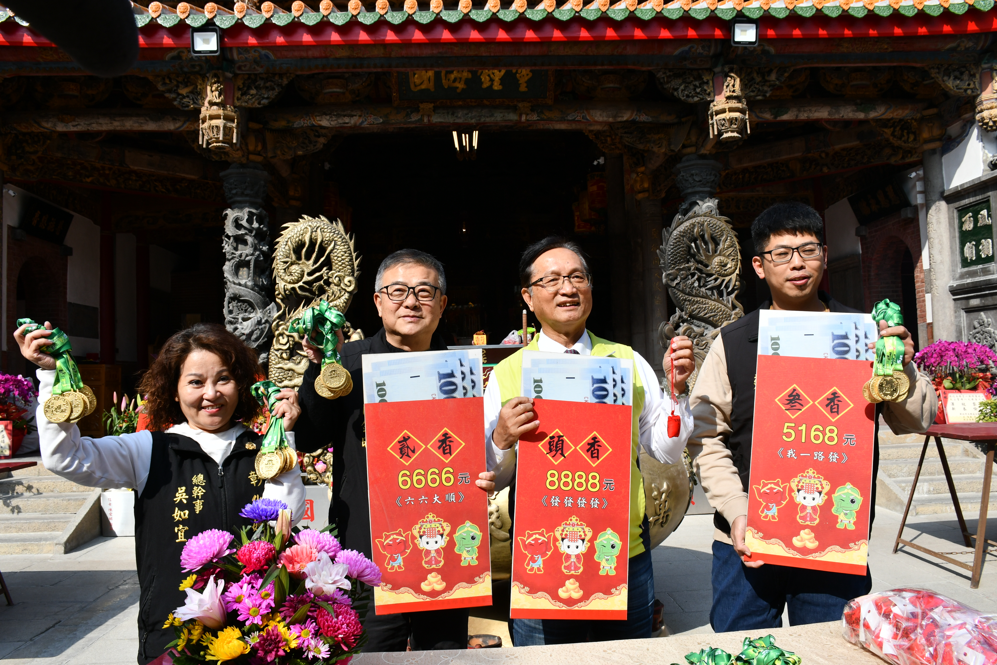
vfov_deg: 47.9
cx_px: 498
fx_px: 748
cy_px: 332
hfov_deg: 67.4
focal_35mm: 27
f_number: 10
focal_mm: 18
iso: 200
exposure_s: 1/400
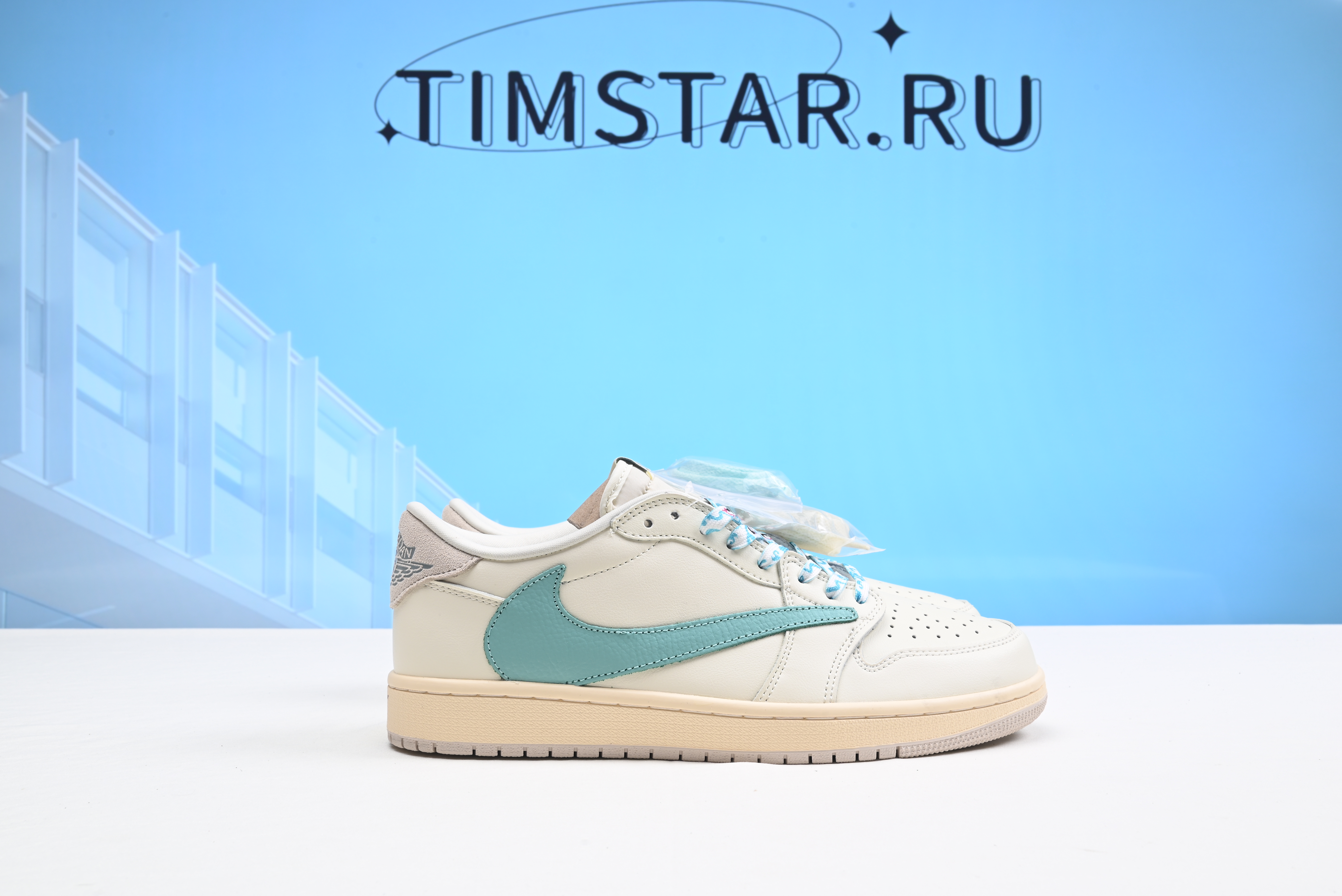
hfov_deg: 51.9
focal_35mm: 37
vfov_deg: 36.0
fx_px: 1380
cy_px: 448
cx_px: 671
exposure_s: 1/2
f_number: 16
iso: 100
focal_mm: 37
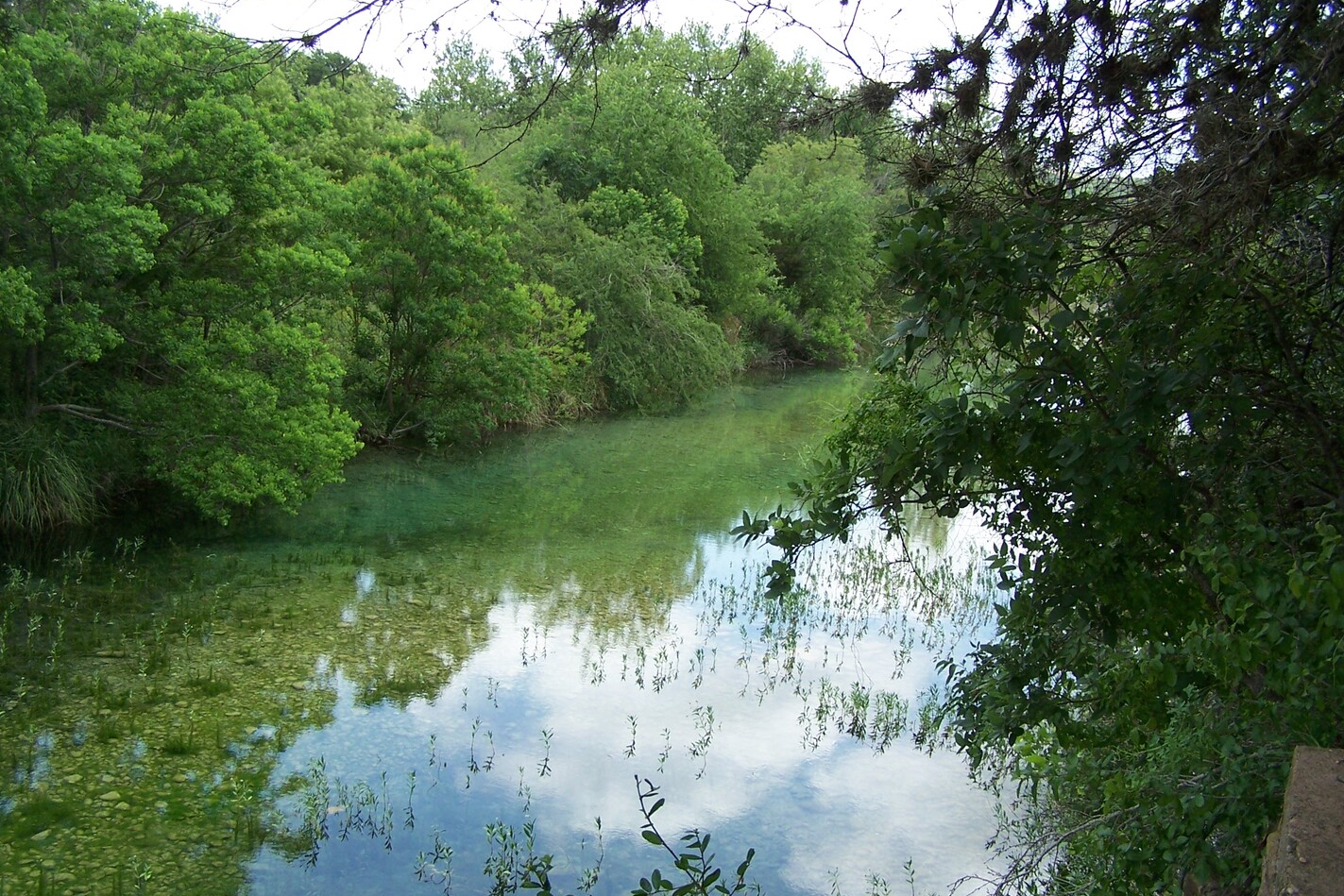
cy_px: 458
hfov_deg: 48.5
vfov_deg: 33.4
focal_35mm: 40
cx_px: 665
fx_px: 1493
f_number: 2.8
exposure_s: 1/500
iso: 80
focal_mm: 6.3
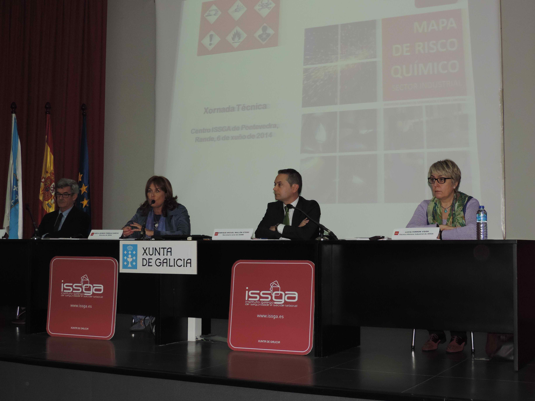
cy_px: 200
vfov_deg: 29.1
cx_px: 268
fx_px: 773
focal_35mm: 50
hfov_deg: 38.2
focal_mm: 8.9
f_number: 3.6
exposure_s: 1/50
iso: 320
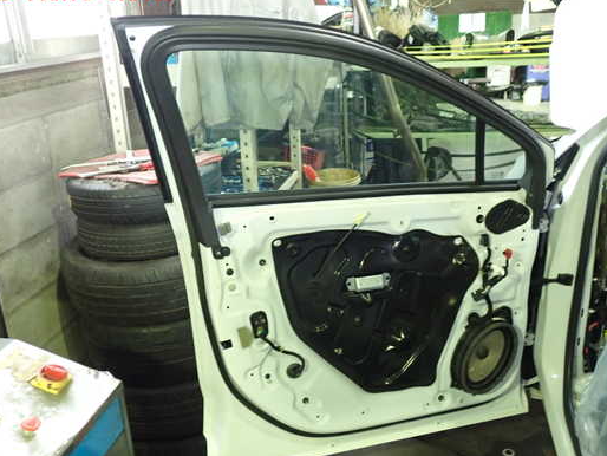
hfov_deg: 52.6
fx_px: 614
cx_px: 311
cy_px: 243
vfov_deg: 40.7
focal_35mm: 35
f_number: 2.3
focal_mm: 5.4
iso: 800
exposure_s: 1/30
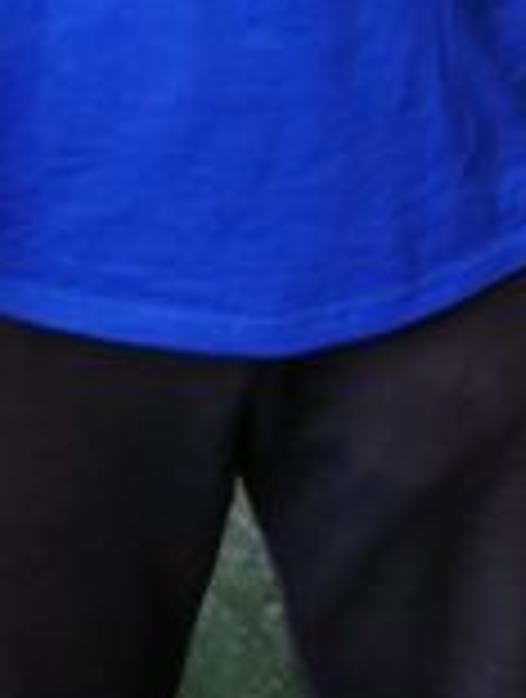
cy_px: -484
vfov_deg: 20.7
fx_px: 1453
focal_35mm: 72
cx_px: 247
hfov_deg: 20.5
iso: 250
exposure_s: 1/33
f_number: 2
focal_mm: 3.57
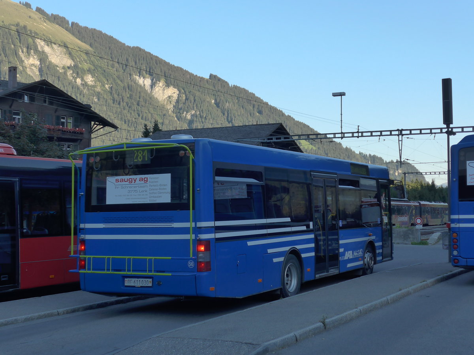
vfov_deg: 28.0
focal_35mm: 52
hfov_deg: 36.8
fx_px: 712
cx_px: 237
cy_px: 178
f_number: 3.3
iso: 160
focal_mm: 10.7
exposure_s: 1/500
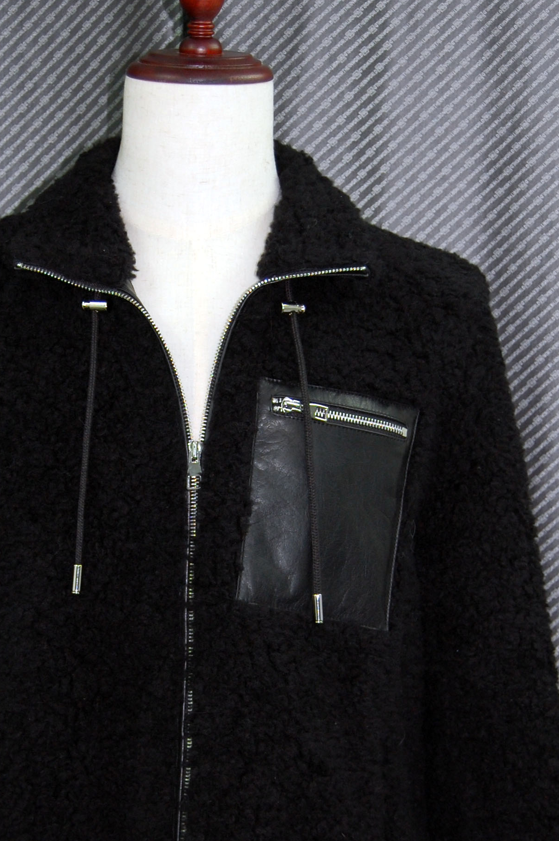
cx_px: 189
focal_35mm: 77
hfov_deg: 17.7
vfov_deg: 26.3
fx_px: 1792
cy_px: 533
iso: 400
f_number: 4.5
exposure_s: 1/60
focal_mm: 31
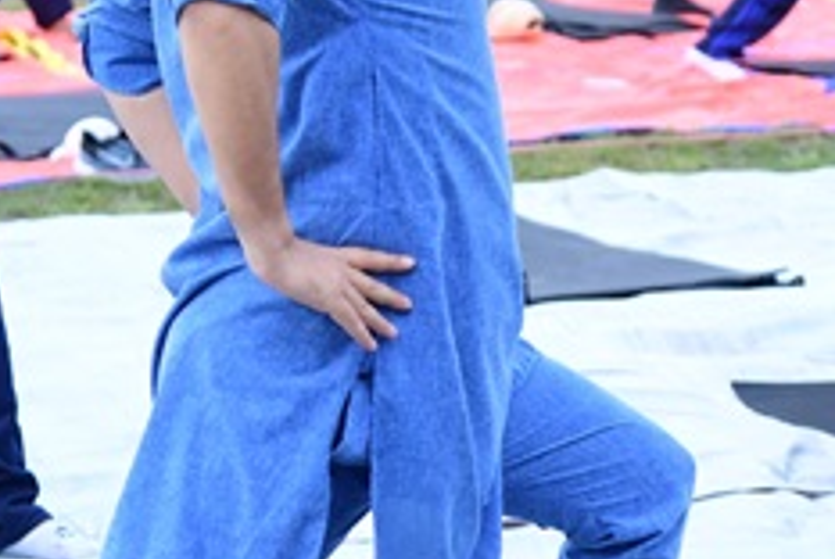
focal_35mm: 248
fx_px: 5759
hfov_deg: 8.3
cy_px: 195
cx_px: 333
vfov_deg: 5.6
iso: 1250
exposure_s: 1/500
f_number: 4.5
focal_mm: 78
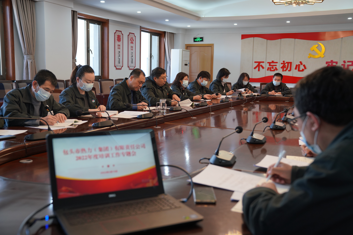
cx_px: 176
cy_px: 118
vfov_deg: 33.4
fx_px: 392
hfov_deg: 48.5
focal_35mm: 40
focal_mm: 40
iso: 1250
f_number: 4
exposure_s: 1/160
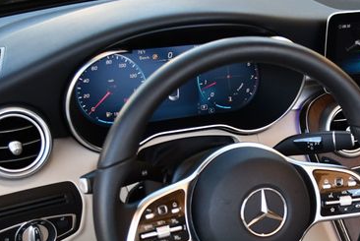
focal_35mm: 70
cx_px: 311
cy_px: 195
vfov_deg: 19.3
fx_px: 701
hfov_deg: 27.9
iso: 450
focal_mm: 20
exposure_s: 1/250
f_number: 3.8
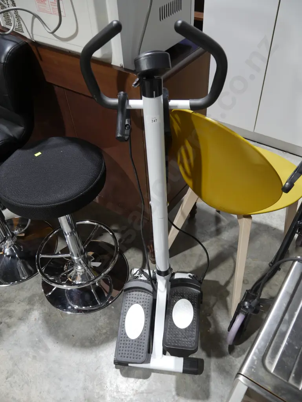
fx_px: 325
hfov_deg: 49.8
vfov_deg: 63.4
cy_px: 201
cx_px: 151
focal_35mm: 28
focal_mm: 14
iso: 400
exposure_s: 1/60
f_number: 3.5
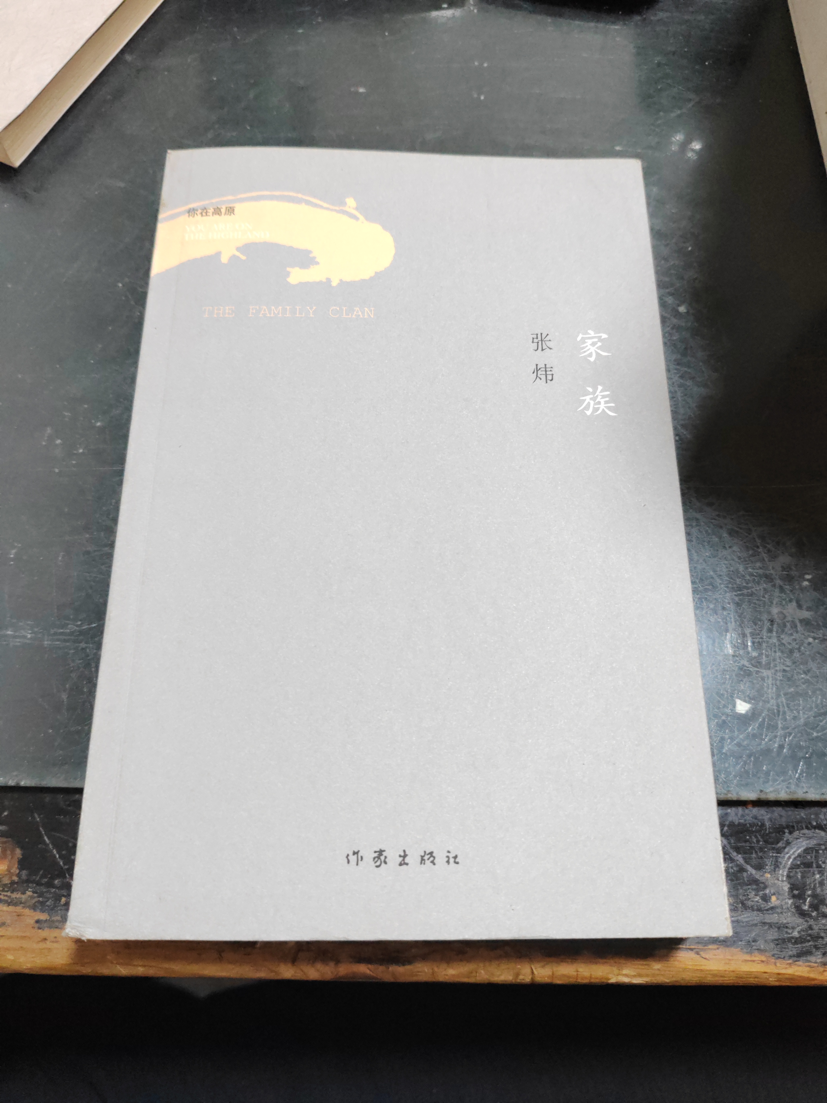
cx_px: 414
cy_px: 552
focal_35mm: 27
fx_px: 860
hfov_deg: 51.4
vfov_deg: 65.3
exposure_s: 1/100
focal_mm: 6.14
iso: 4000
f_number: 1.8
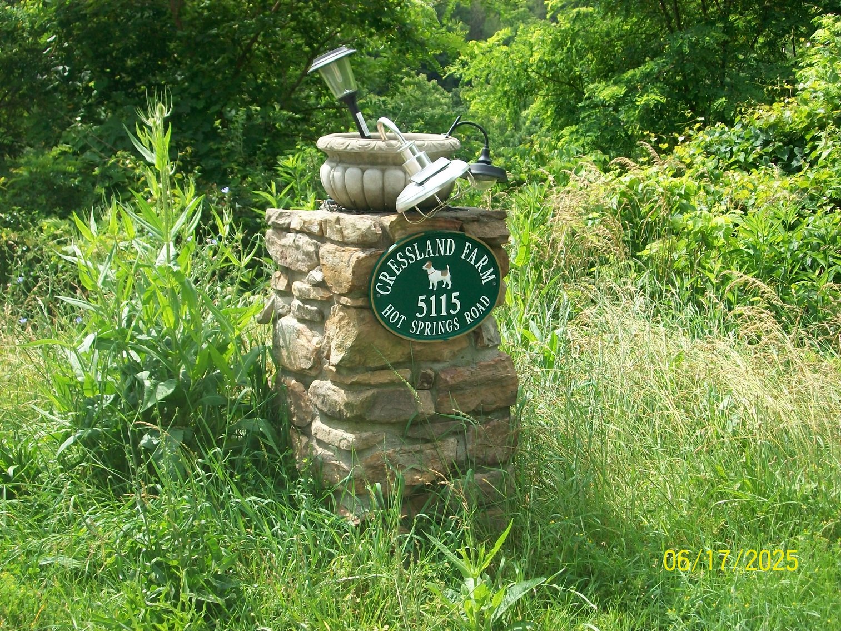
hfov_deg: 36.2
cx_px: 420
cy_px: 316
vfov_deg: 27.5
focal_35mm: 53
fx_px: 1288
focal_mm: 8.8
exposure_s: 1/500
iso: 80
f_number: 3.6
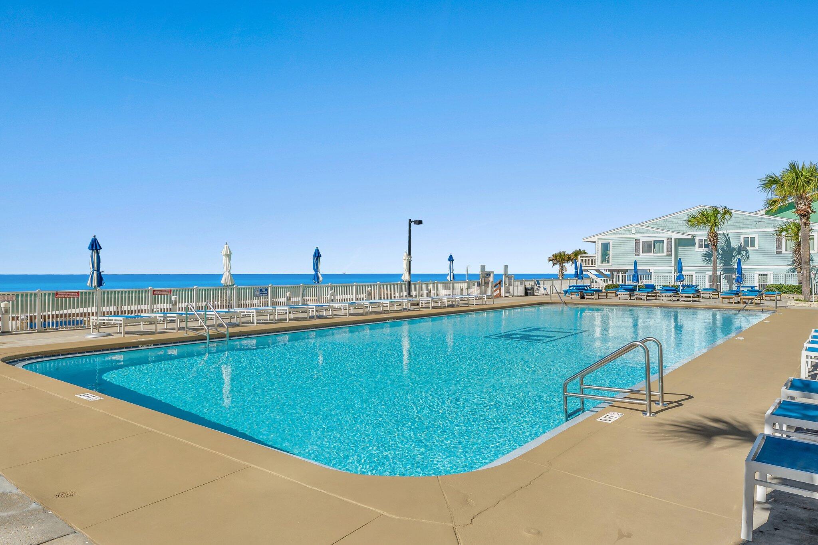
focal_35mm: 23
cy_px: 272
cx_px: 409
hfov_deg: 76.1
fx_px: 523
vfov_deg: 55.1
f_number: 9
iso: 100
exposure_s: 1/200
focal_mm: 15.4
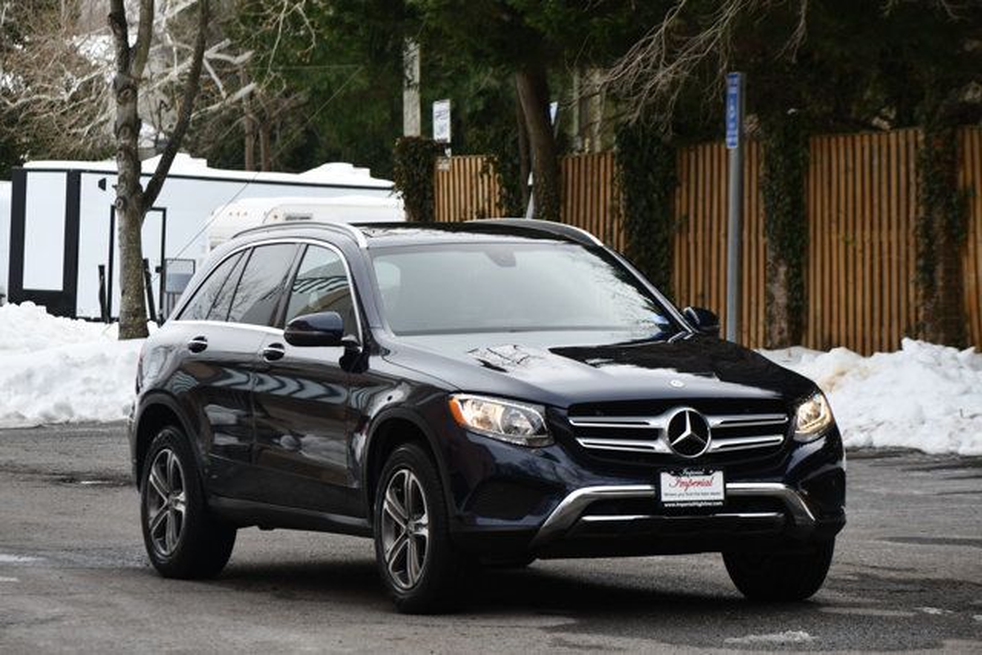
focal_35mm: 174
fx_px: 4747
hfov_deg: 11.8
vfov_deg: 7.9
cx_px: 491
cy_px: 328
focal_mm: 116
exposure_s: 1/250
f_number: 6.3
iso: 200
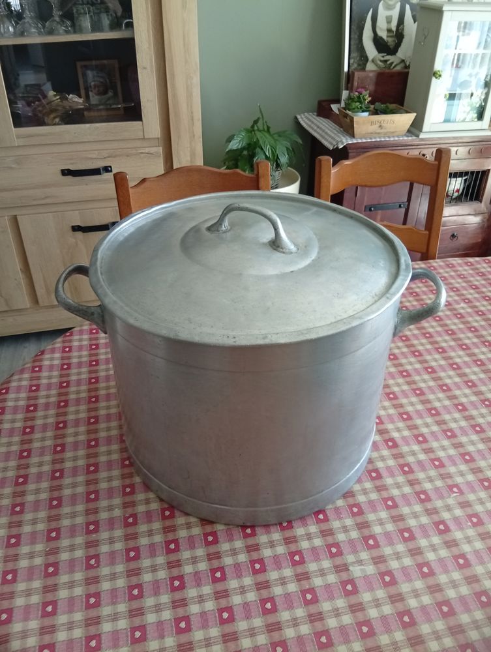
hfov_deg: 51.5
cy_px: 326
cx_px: 246
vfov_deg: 65.2
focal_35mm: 27
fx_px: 509
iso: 210
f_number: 1.8
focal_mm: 3.84
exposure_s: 1/33.3
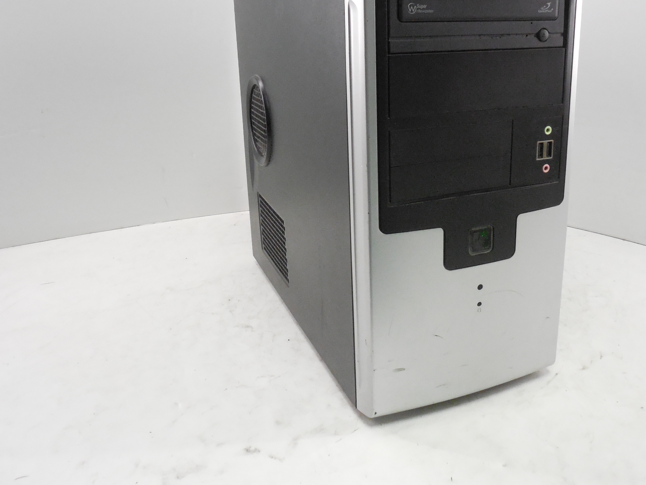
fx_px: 616
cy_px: 207
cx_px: 403
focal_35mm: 33
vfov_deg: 42.8
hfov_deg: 54.7
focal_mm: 4.6
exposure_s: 1/100
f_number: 3.5
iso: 800
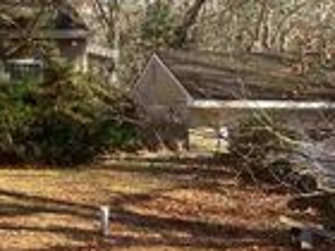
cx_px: -96
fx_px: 1074
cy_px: 114
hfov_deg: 16.8
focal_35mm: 111
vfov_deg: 13.3
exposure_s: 1/193
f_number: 2.4
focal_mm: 3.3
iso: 25
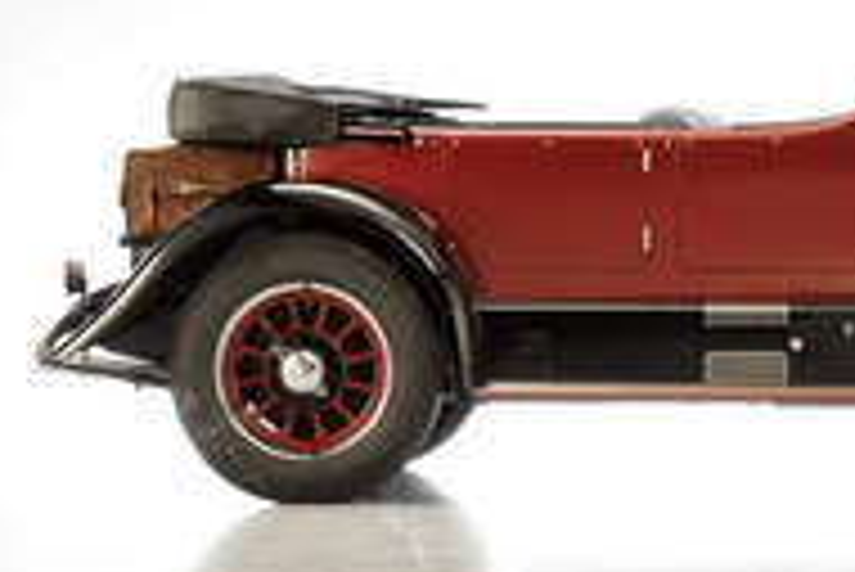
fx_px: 5253
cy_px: 158
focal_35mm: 221
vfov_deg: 6.2
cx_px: 855
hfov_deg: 9.2
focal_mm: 70
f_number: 14
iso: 200
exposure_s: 2
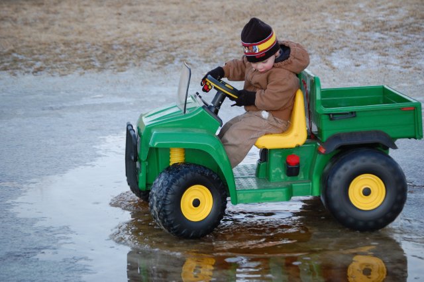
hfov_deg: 17.1
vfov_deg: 11.4
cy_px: 141
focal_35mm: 120
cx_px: 212
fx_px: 1413
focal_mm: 80
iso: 800
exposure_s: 1/80
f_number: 4.5
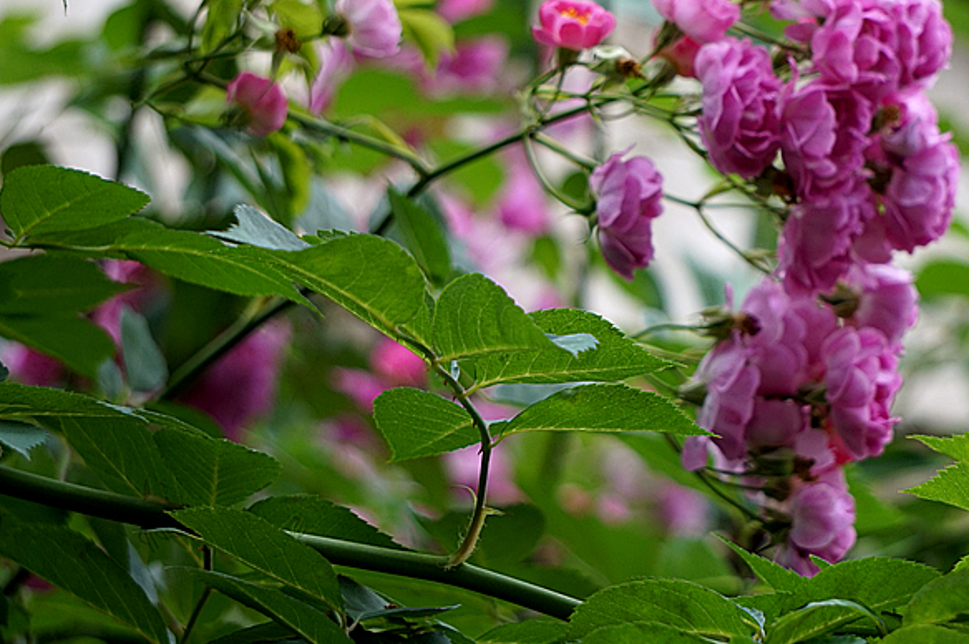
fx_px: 4974
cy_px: 292
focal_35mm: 185
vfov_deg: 7.4
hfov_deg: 11.1
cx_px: 621
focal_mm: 90
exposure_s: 1/160
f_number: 5
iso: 250
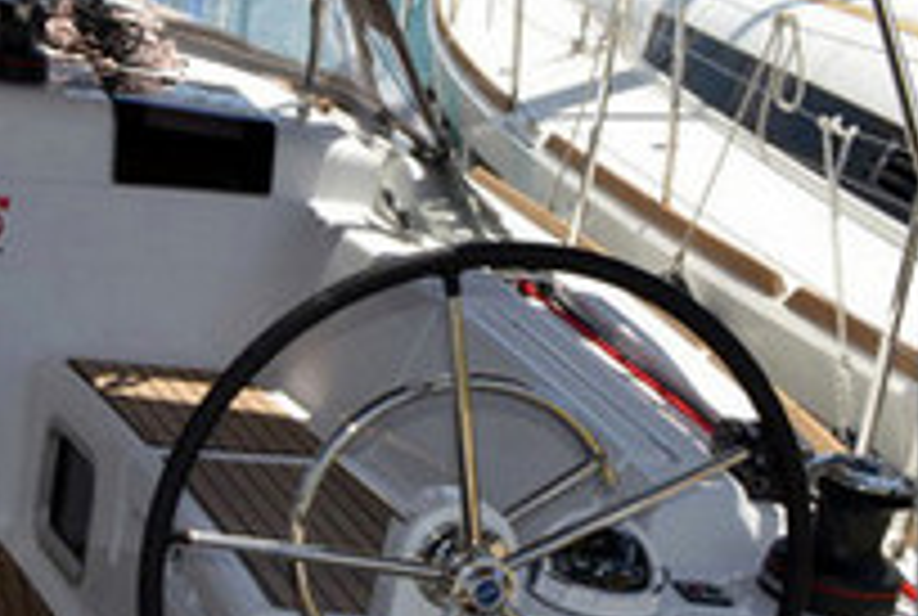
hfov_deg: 22.7
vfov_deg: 16.2
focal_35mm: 82
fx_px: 2096
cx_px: -194
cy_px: 677
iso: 100
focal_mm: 18
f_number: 9
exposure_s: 1/200
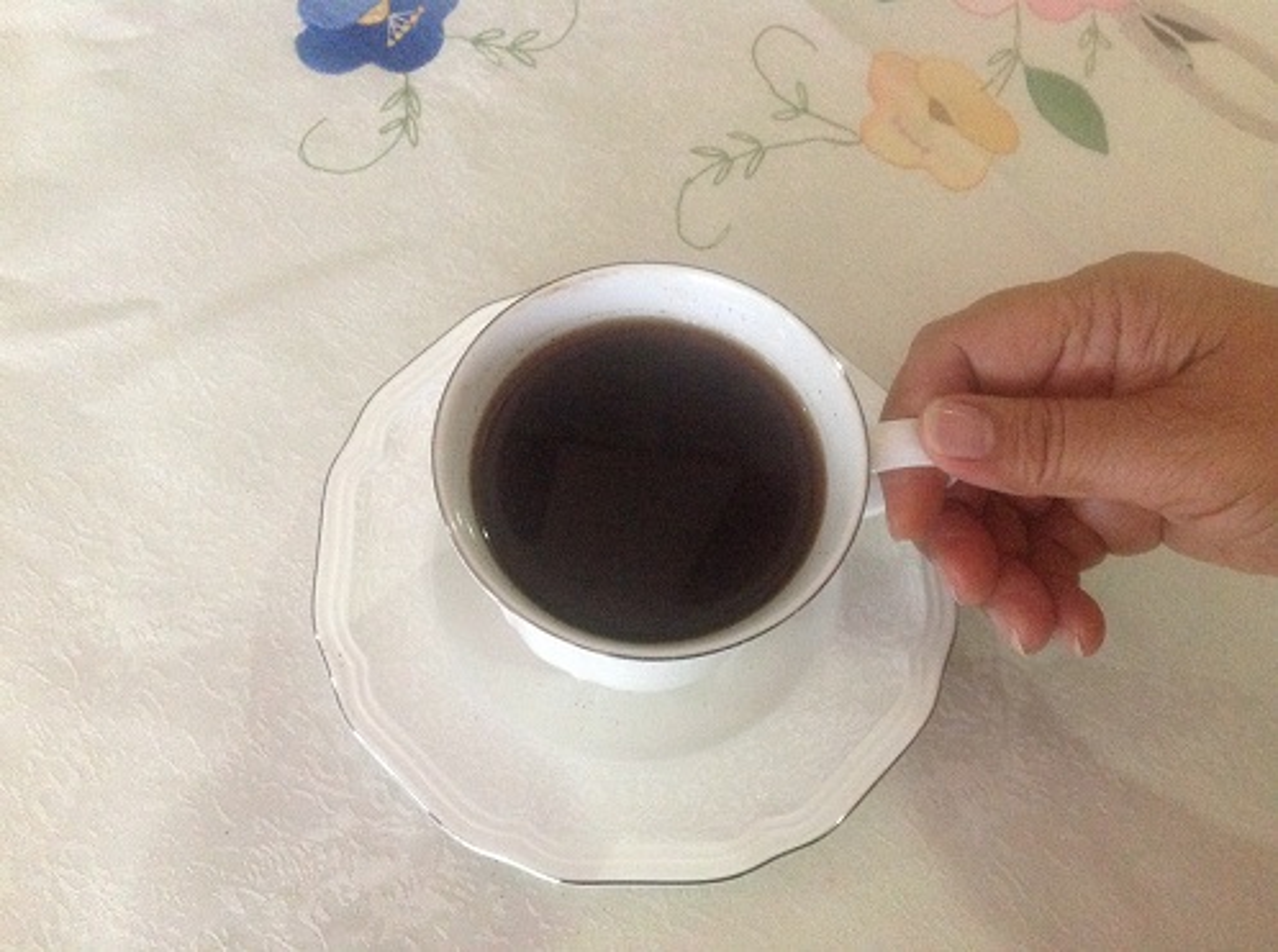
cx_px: 639
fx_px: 1289
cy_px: 476
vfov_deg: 40.5
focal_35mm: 35
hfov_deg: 52.7
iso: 500
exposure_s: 1/17
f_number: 2.4
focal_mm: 4.28
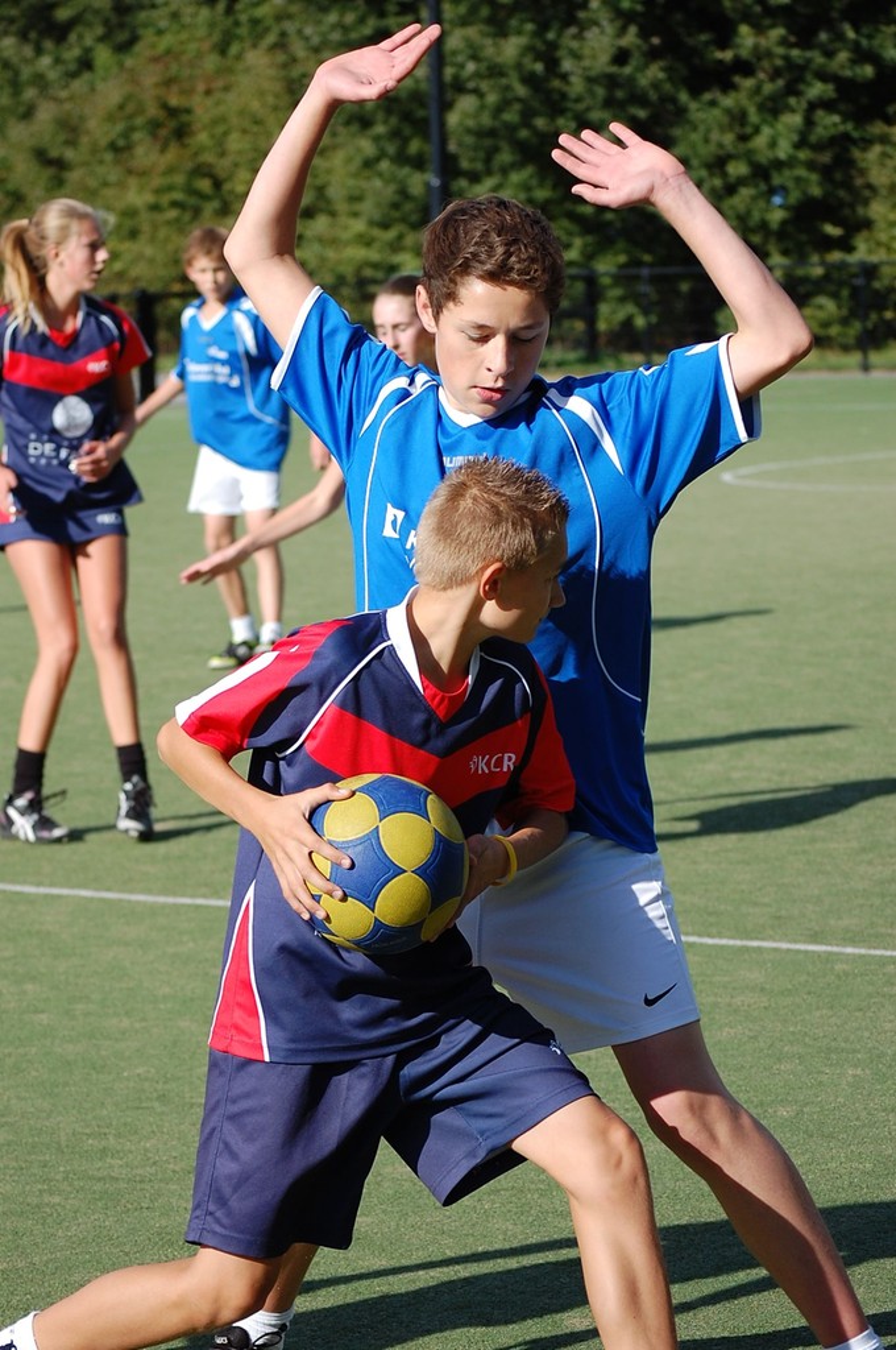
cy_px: 675
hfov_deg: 13.4
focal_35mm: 102
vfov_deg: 20.0
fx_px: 3818
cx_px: 448
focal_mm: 68
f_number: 4.2
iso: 200
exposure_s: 1/1000
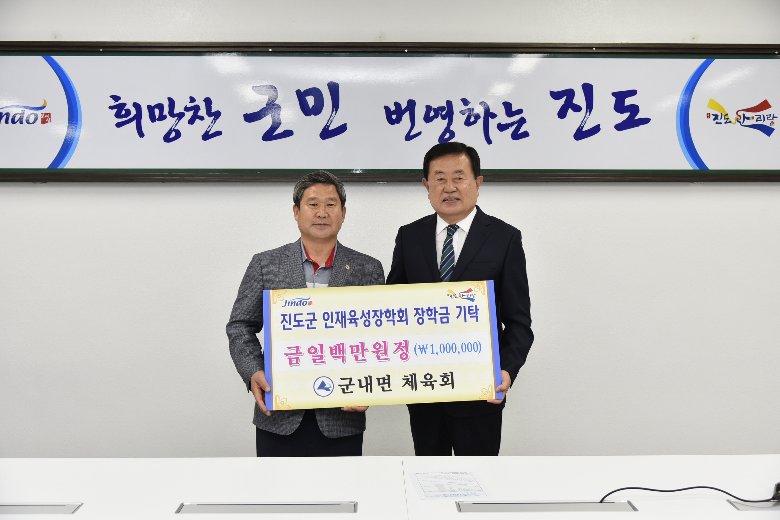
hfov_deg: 42.7
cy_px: 260
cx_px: 390
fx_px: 997
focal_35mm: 46
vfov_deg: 29.3
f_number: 4.5
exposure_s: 1/125
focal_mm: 46
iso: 640
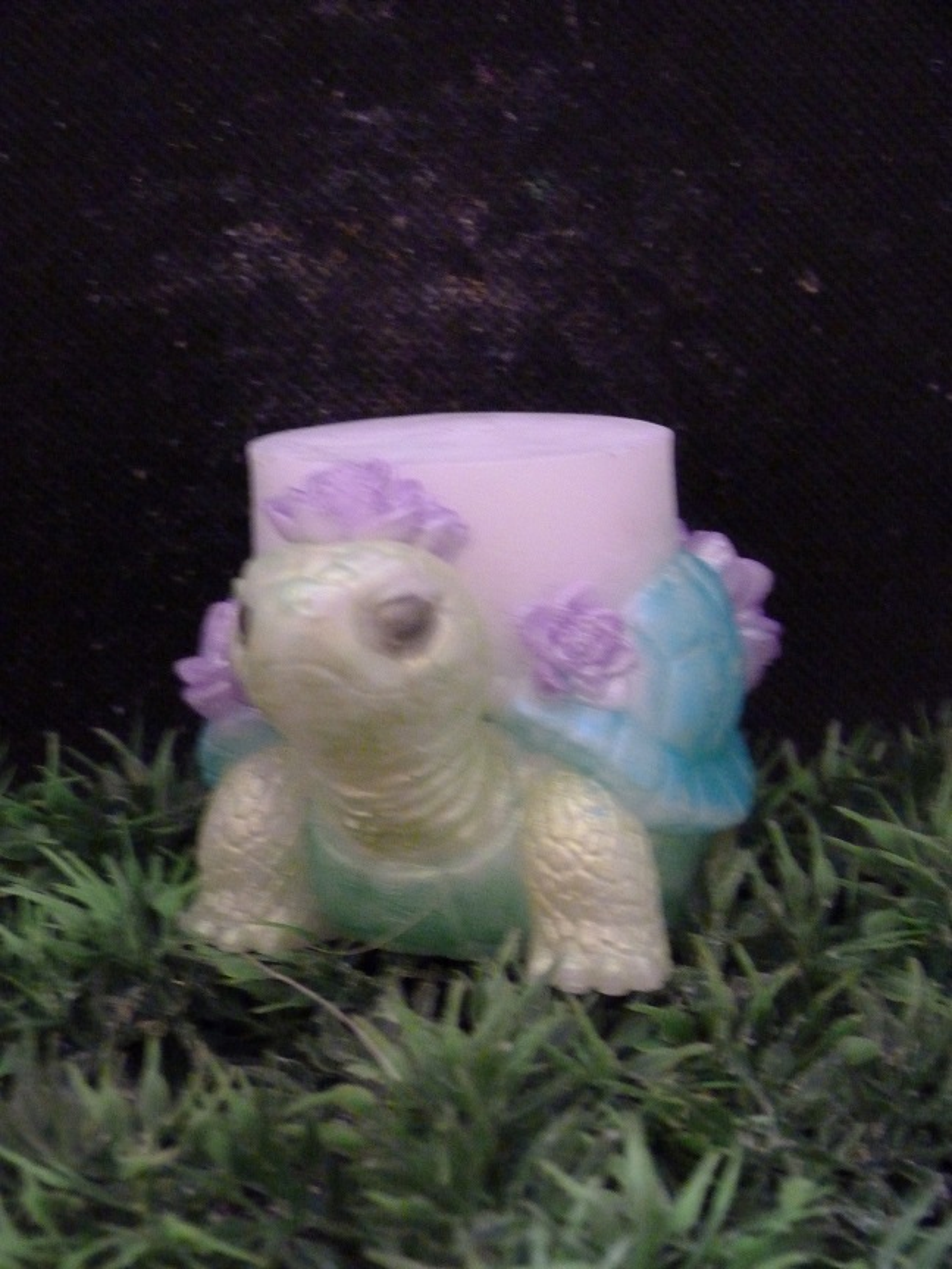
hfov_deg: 20.4
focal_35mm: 72
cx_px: 476
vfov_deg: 27.0
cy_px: 634
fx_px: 2640
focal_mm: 12.9
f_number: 3.3
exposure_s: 1/10
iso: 800
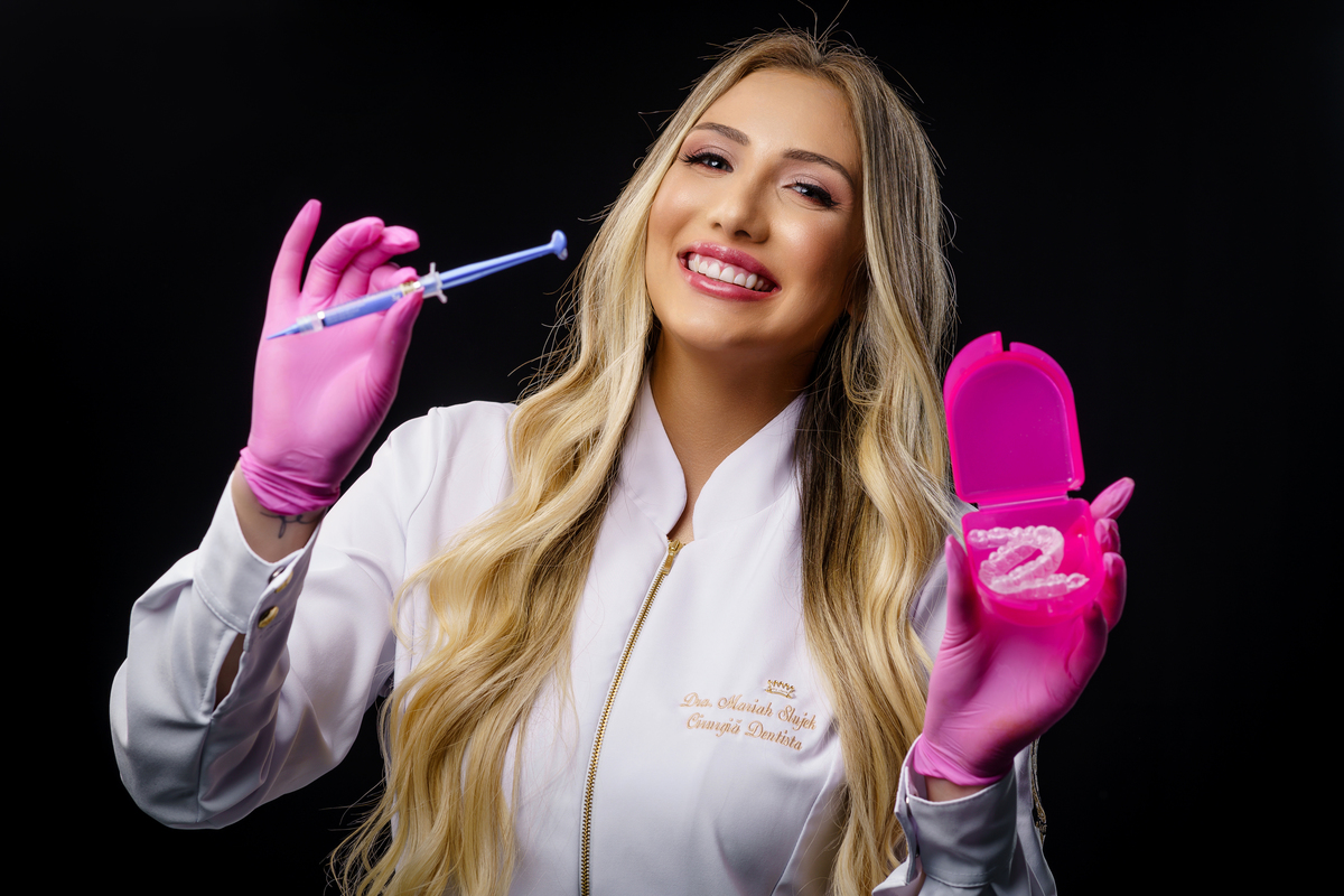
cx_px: 672
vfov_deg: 16.1
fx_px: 3173
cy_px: 448
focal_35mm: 85
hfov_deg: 23.9
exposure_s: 1/80
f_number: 6.3
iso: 100
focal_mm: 85
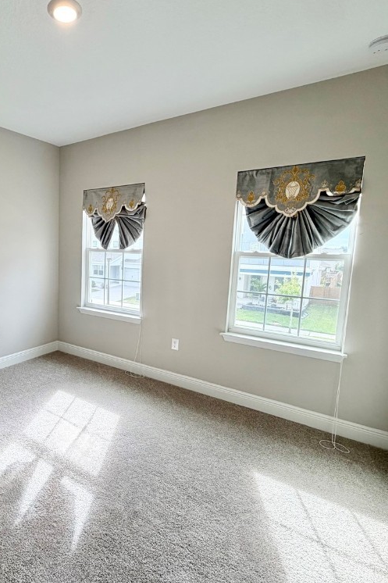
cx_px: 102
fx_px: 323
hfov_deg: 59.0
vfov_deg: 84.0
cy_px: 288
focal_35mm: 20
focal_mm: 2.22
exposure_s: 1/120
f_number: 2.2
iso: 50
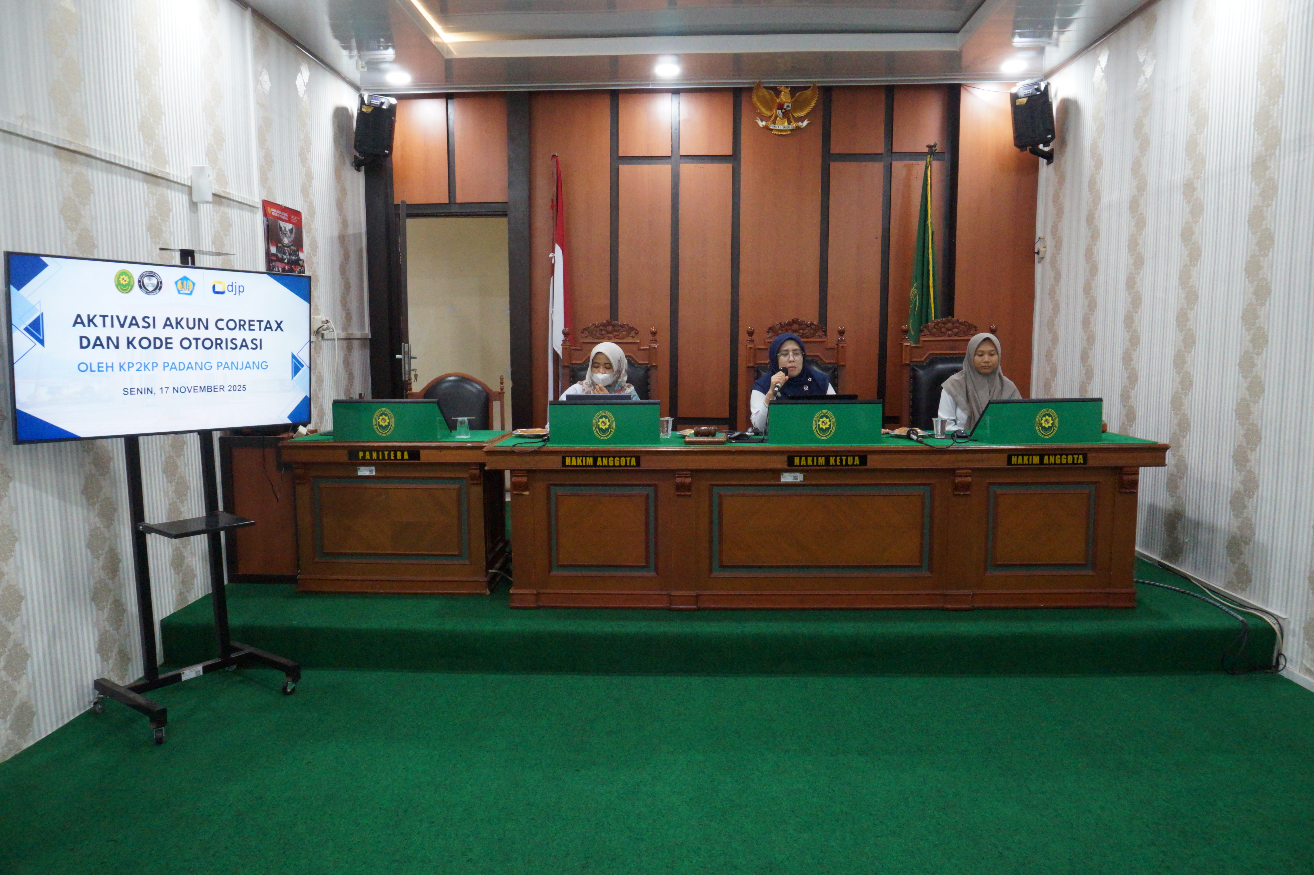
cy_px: 438
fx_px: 876
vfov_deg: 53.1
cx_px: 657
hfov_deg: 73.8
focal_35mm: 24
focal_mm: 16
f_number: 9
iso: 3200
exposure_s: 1/40
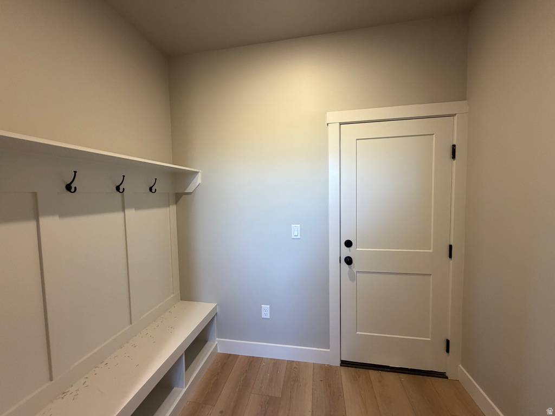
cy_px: 208
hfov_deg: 102.1
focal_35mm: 14
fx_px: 224
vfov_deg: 85.7
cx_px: 278
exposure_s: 1/120
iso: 320
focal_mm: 2.22
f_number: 2.2
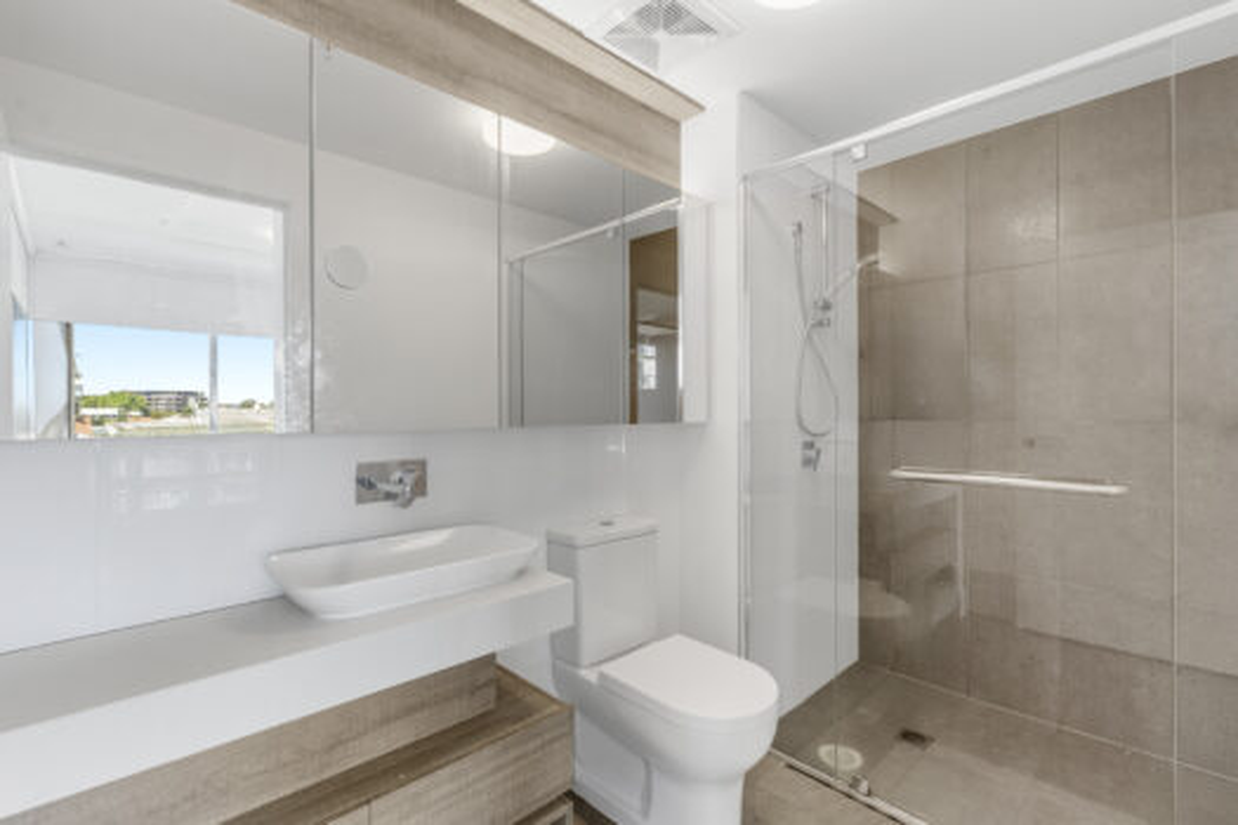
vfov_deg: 73.7
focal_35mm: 16
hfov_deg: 96.7
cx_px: 619
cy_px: 412
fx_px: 550
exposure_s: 1/4
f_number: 8
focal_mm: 16
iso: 640
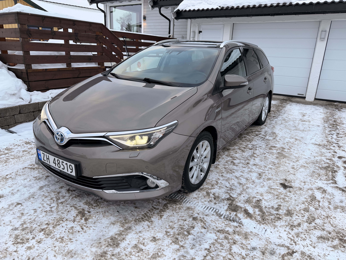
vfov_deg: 56.8
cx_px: 173
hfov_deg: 71.6
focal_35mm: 24
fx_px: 240
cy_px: 130
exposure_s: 1/325
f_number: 1.78
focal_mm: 6.76
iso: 80
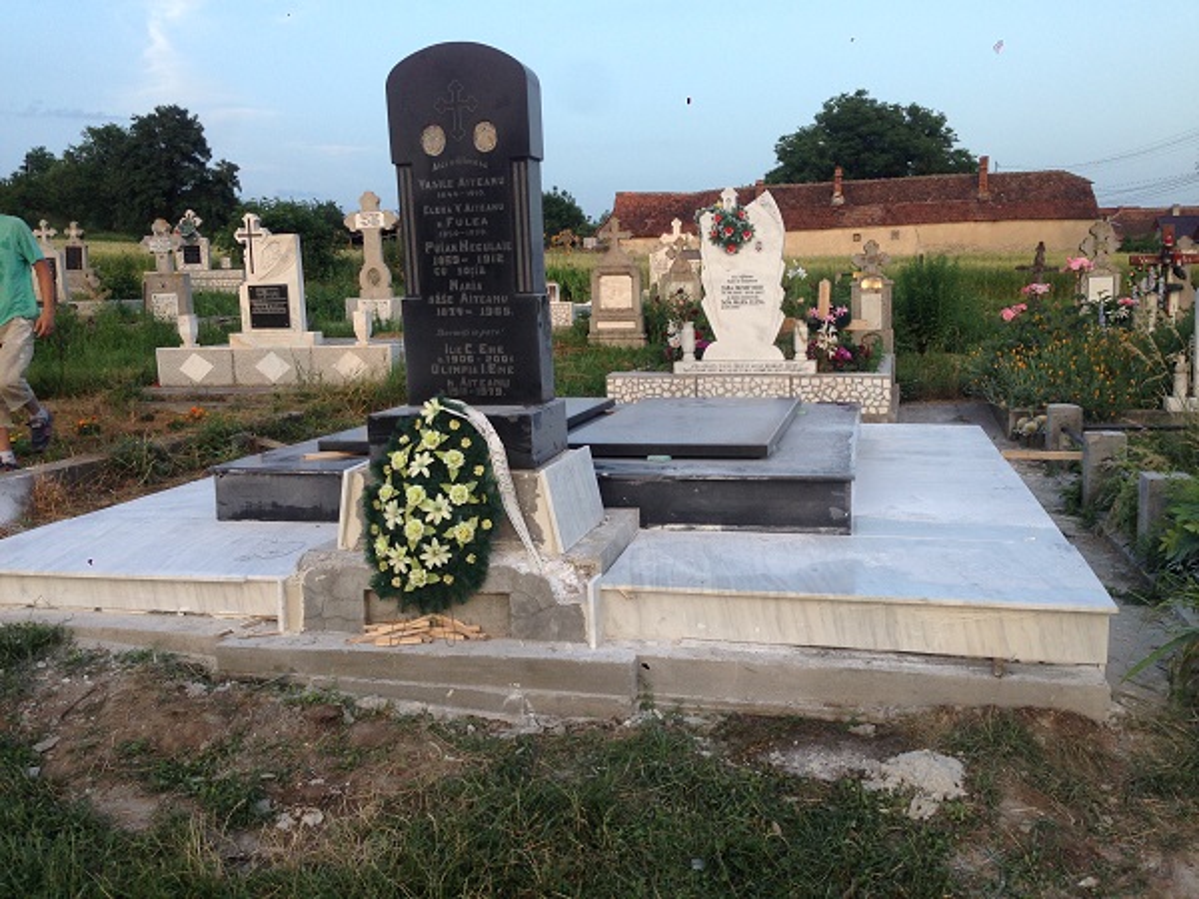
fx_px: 1143
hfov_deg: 55.4
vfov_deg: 42.9
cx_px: 600
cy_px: 450
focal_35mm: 33
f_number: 2.4
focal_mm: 4.12
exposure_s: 1/120
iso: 50
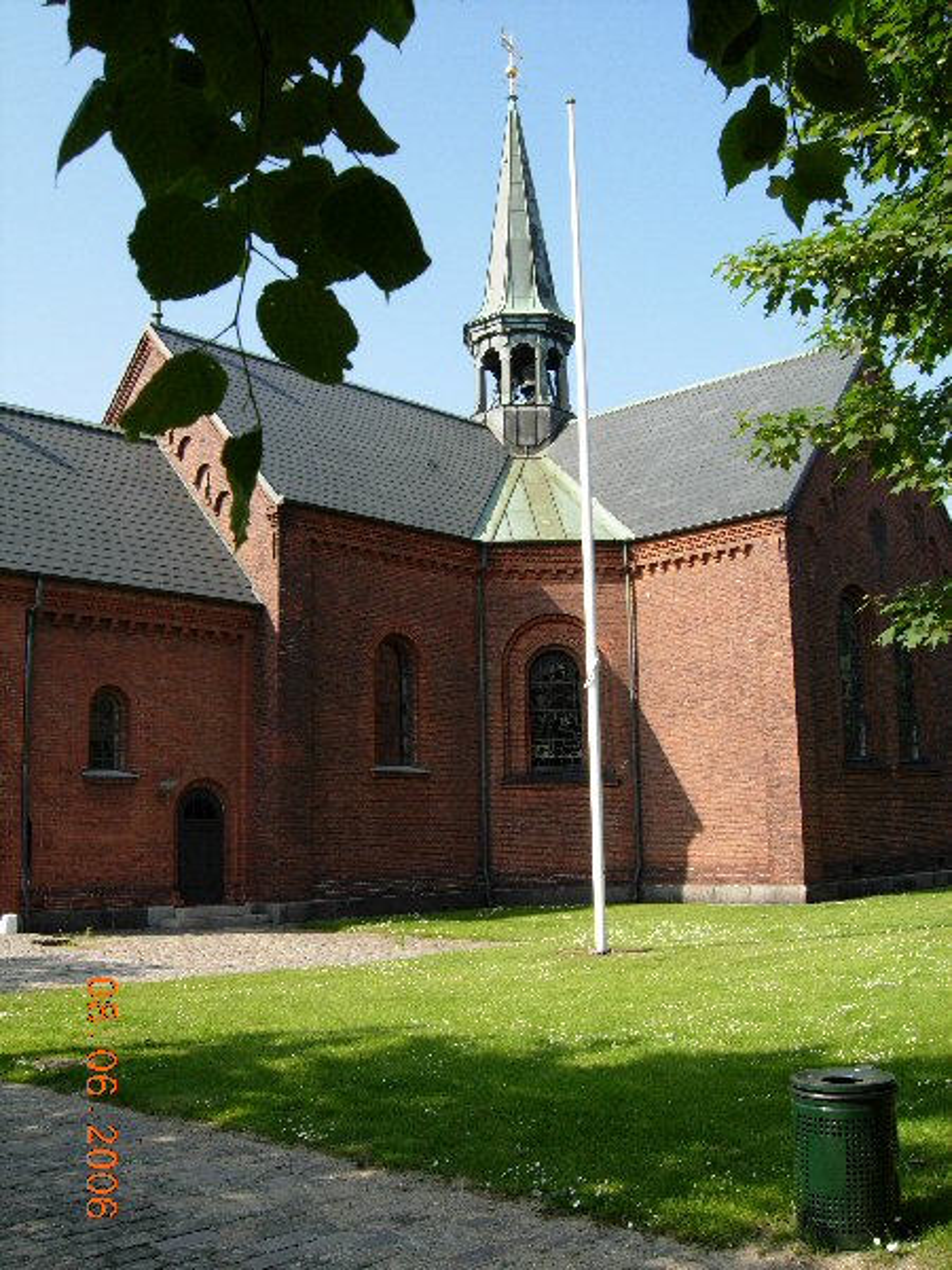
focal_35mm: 36
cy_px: 635
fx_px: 1320
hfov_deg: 39.7
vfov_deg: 51.4
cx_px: 476
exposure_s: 1/235
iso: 50
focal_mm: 7.5
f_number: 4.8
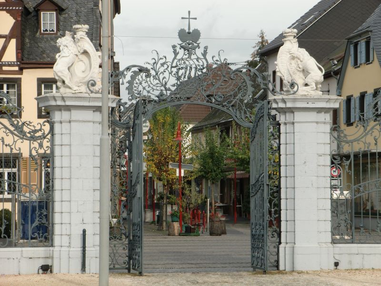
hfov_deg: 16.0
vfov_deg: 12.0
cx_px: 190
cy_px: 143
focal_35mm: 123
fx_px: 1354
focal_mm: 22
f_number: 5.2
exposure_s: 1/200
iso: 64
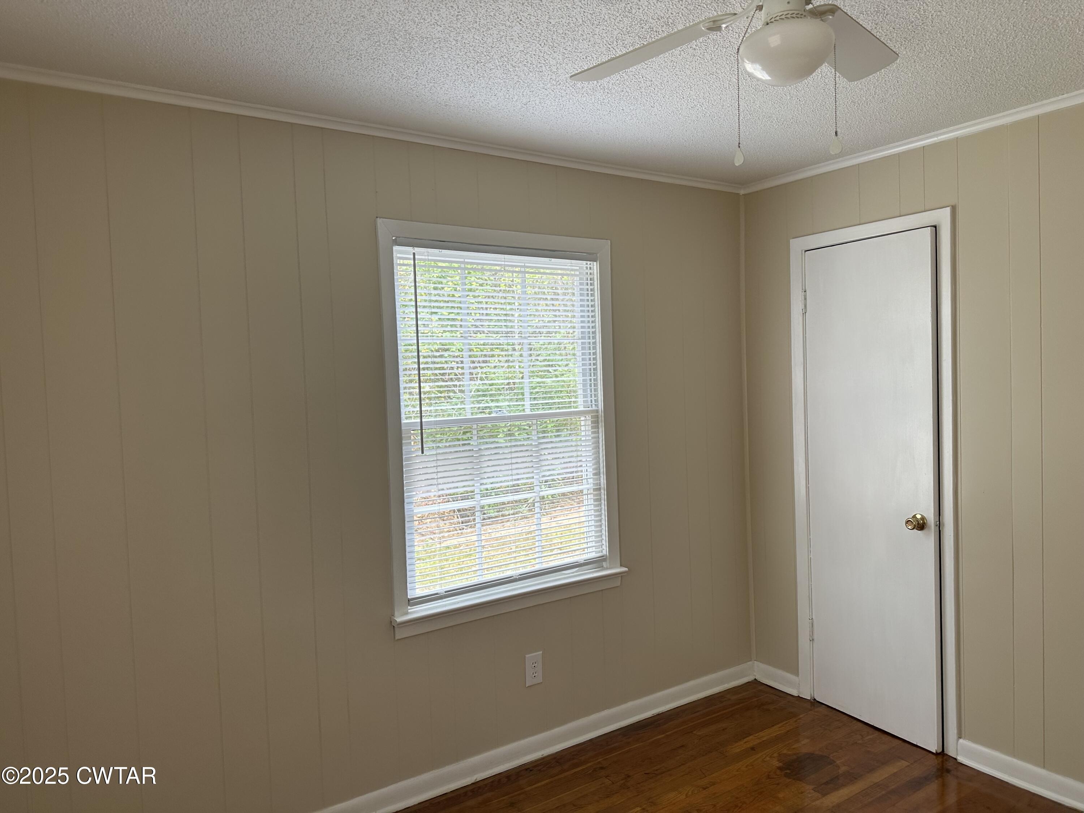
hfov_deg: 71.6
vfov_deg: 56.8
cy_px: 406
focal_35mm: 24
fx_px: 752
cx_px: 542
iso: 80
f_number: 1.78
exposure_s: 1/126
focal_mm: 6.86
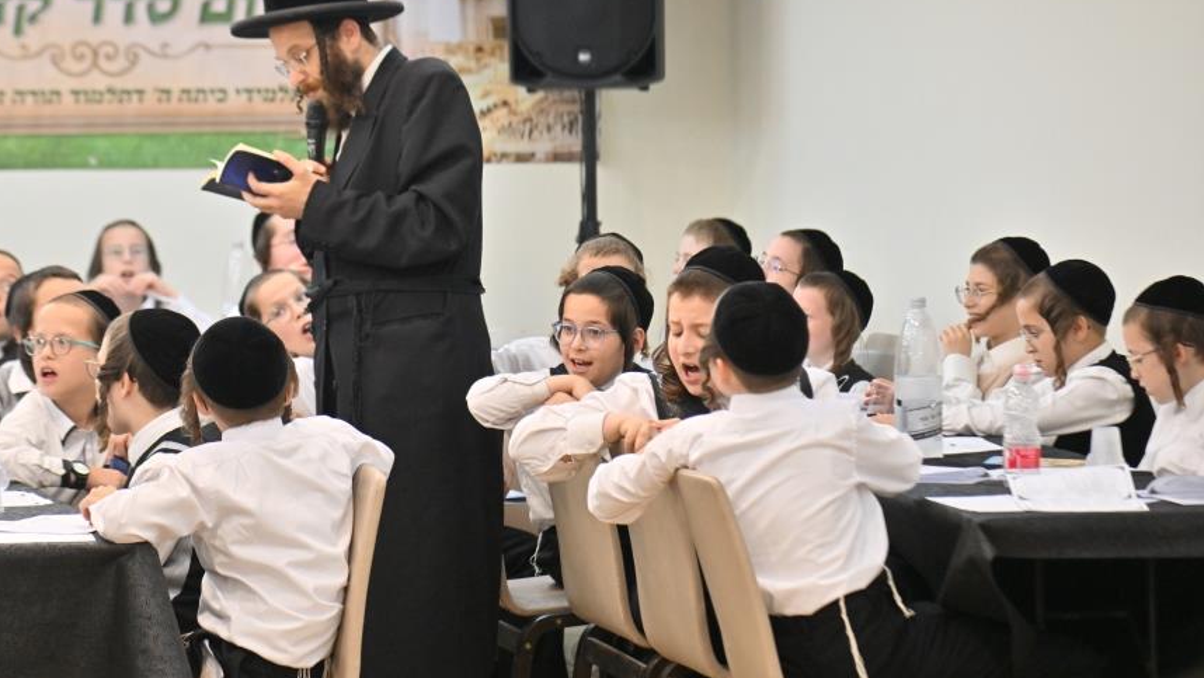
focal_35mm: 150
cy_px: 281
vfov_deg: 8.1
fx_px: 4790
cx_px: 487
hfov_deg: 14.3
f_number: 4
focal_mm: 120
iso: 1250
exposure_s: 1/160
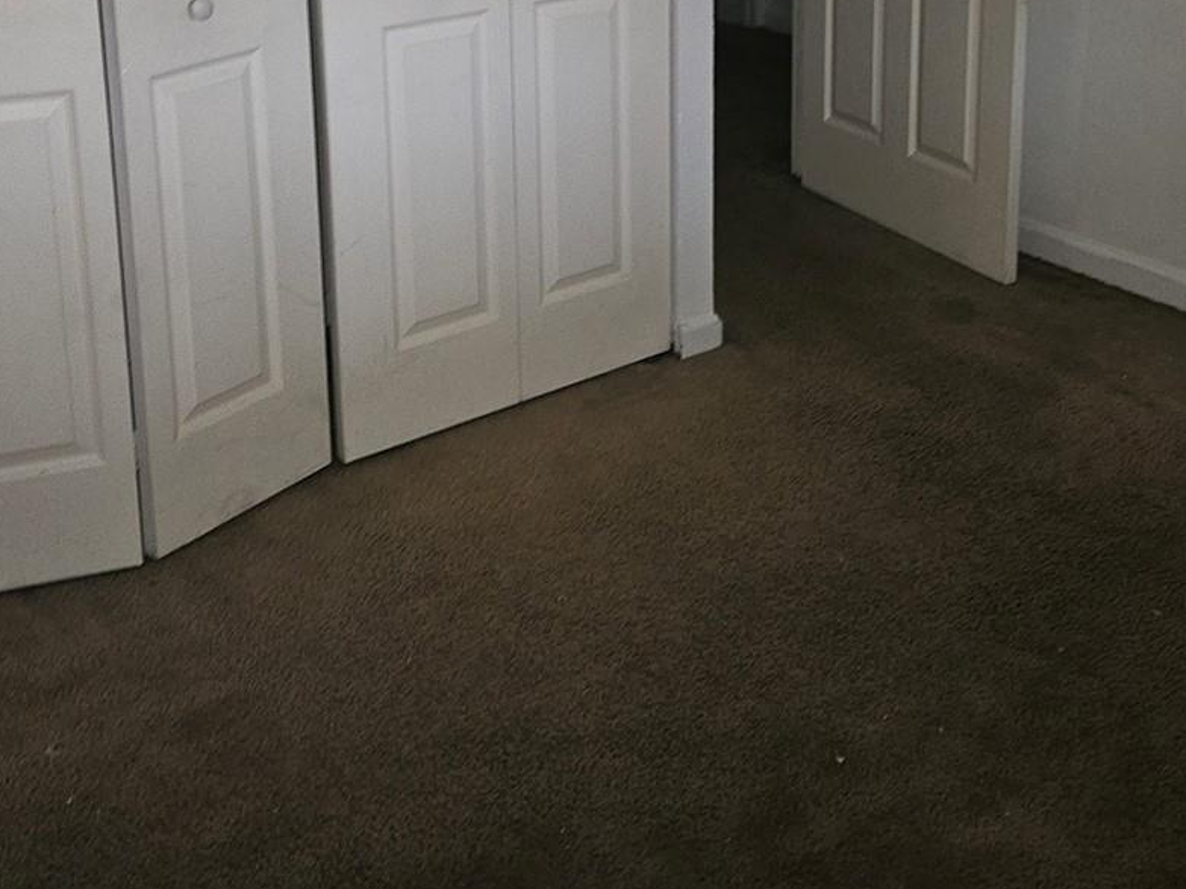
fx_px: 1610
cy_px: -11
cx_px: 704
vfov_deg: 28.8
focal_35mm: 47
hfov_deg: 40.3
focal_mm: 5.4
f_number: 1.8
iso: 125
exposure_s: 1/17.8
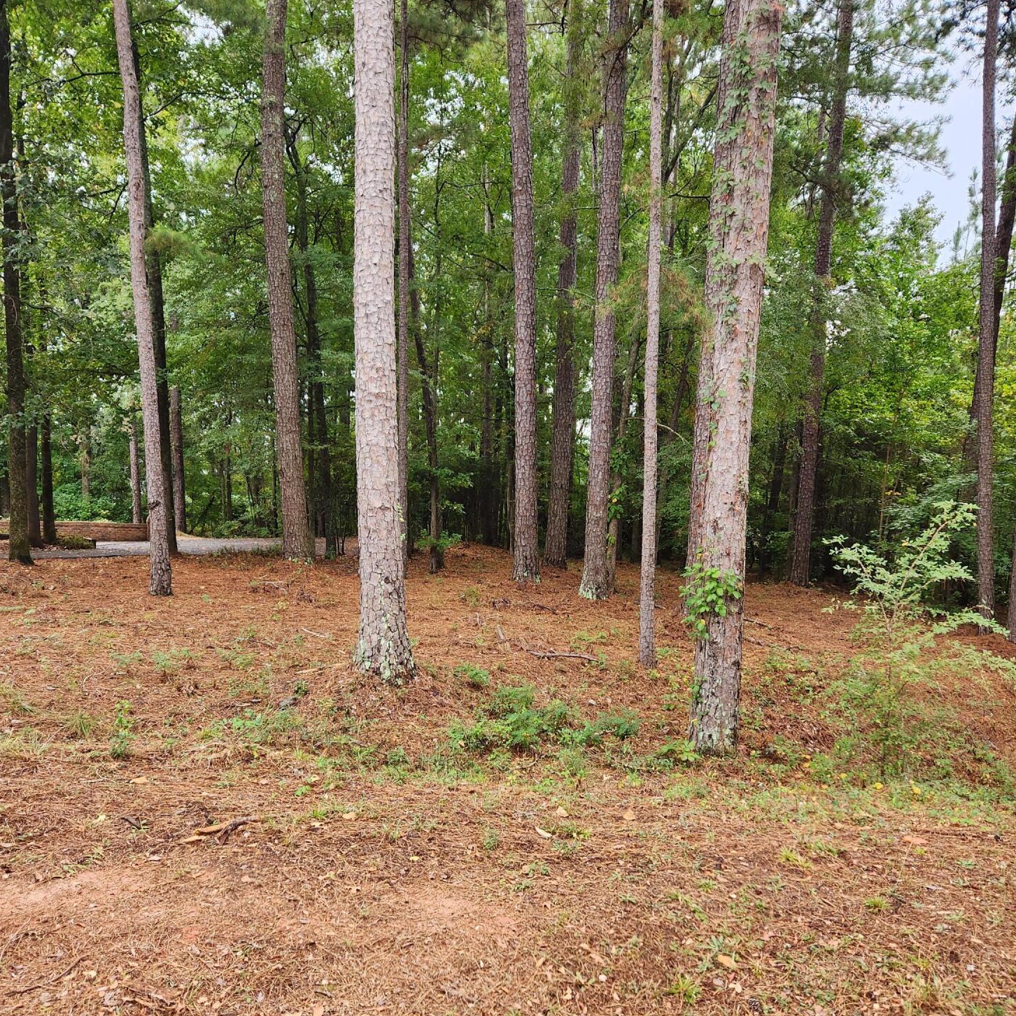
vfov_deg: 57.1
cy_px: 584
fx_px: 930
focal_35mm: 28
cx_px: 518
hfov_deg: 57.3
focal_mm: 5.4
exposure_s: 1/180
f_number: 1.8
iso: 100
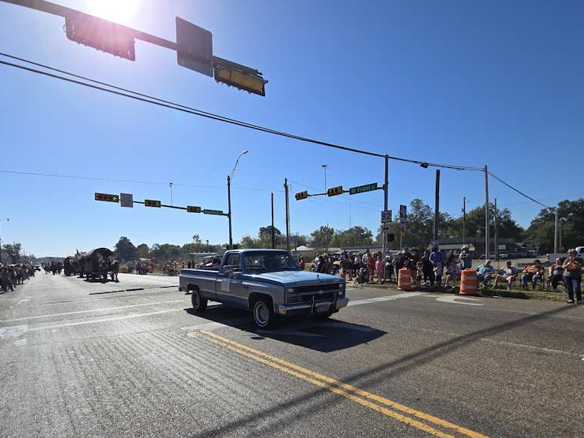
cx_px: 269
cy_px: 283
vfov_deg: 73.0
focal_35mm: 17
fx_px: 287
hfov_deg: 90.8
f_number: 2.2
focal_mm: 2.2
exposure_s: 1/3882
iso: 50
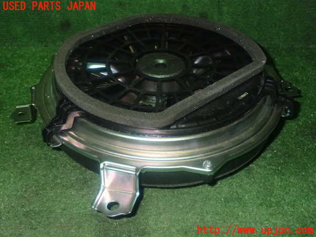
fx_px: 374
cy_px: 118
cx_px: 158
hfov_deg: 45.8
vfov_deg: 35.1
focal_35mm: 41
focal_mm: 7.31
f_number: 8
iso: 800
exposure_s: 1/40
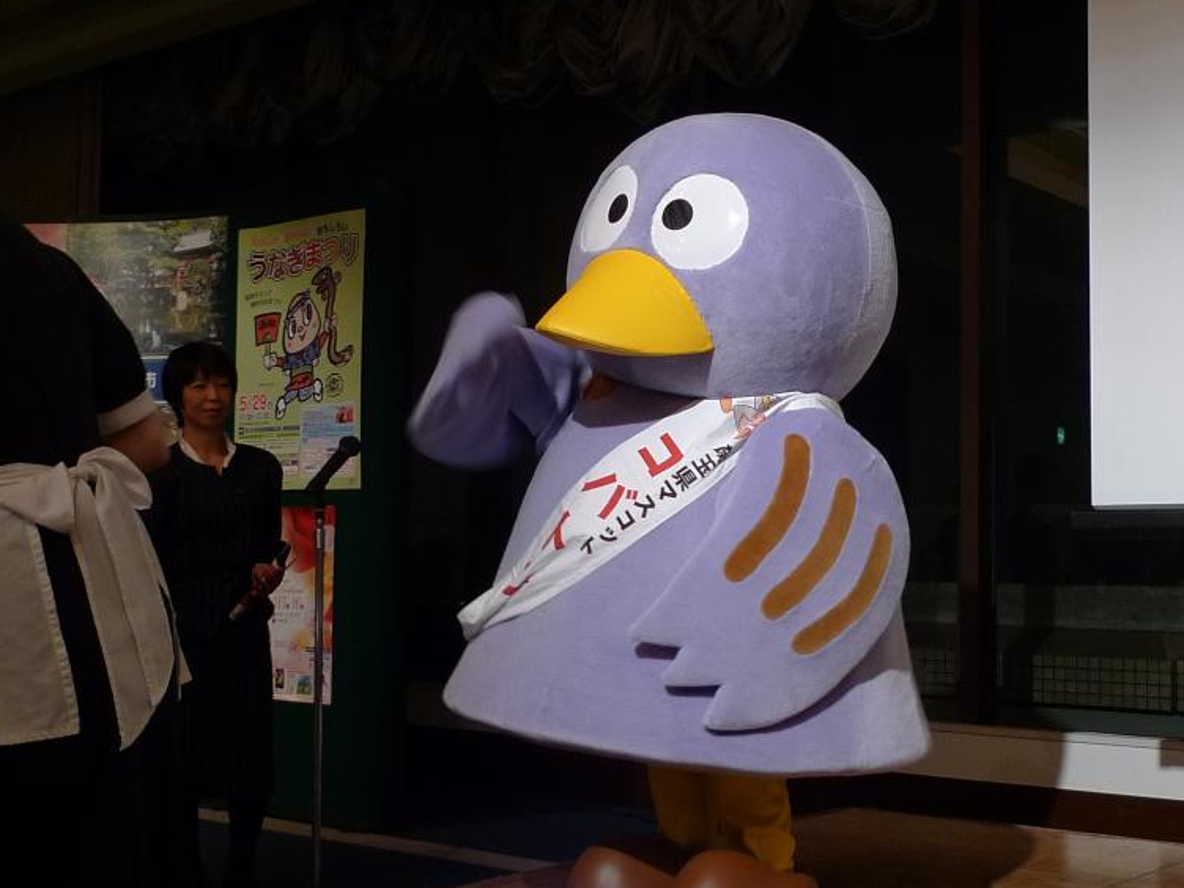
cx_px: 625
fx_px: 1710
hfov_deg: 38.2
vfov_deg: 29.1
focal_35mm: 50
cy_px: 460
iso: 160
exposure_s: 1/30
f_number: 2.1
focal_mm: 5.4
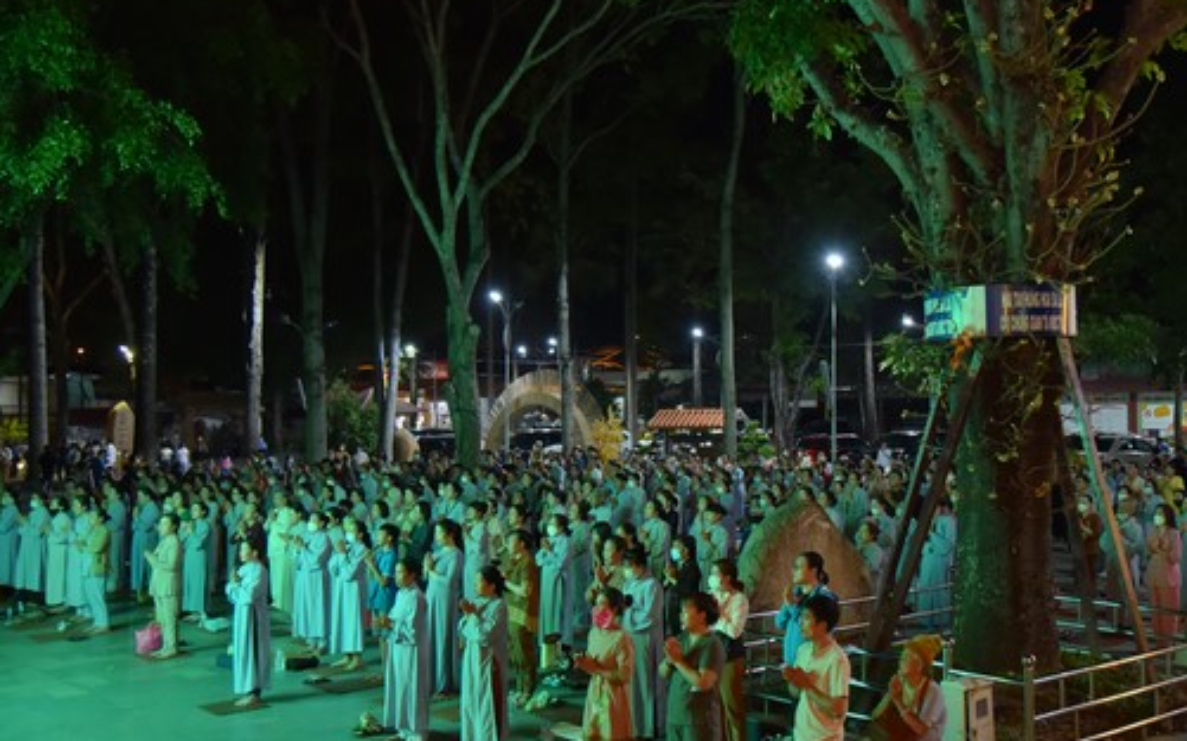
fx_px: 1326
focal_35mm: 41
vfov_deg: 31.2
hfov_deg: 47.9
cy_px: 366
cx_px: 713
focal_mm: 31
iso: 1600
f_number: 4
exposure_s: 1/80
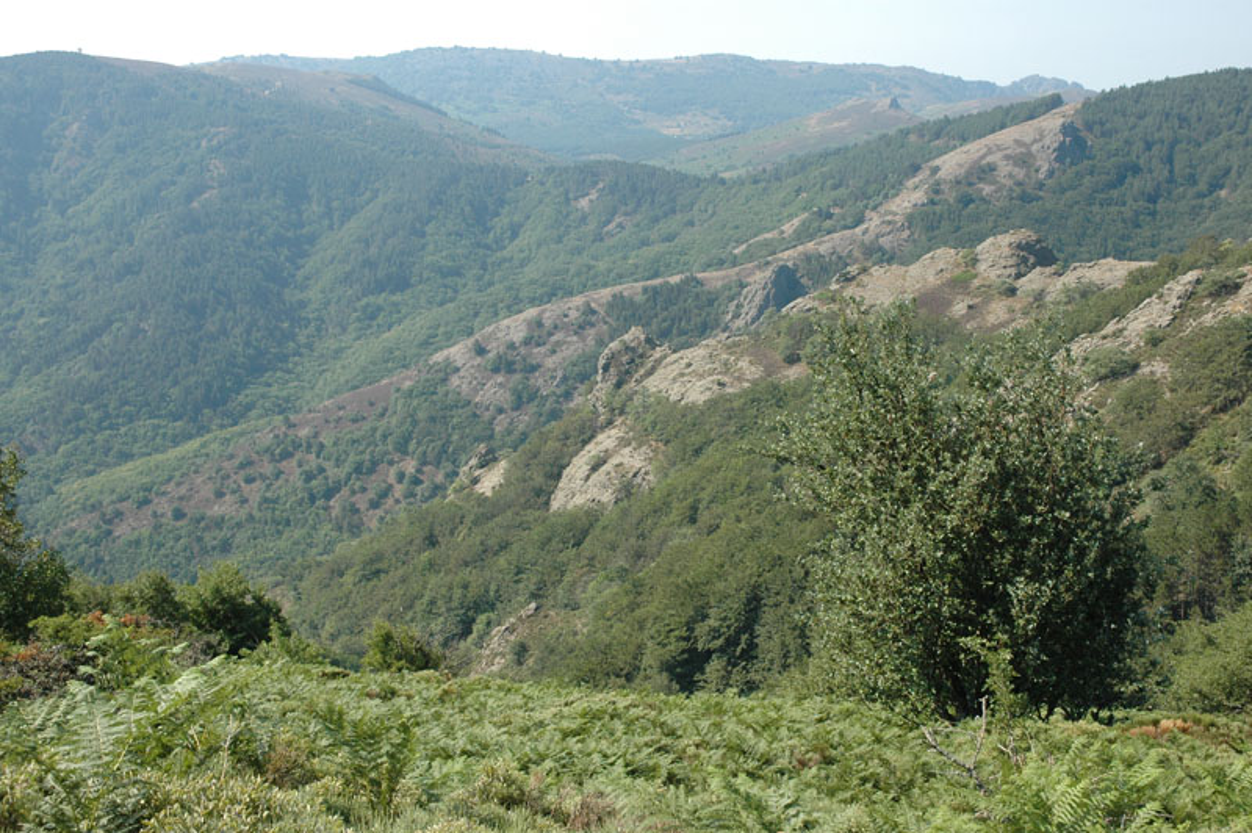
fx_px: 1512
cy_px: 416
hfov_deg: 45.0
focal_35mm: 44
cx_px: 626
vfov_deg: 30.8
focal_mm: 29
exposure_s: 1/160
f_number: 11
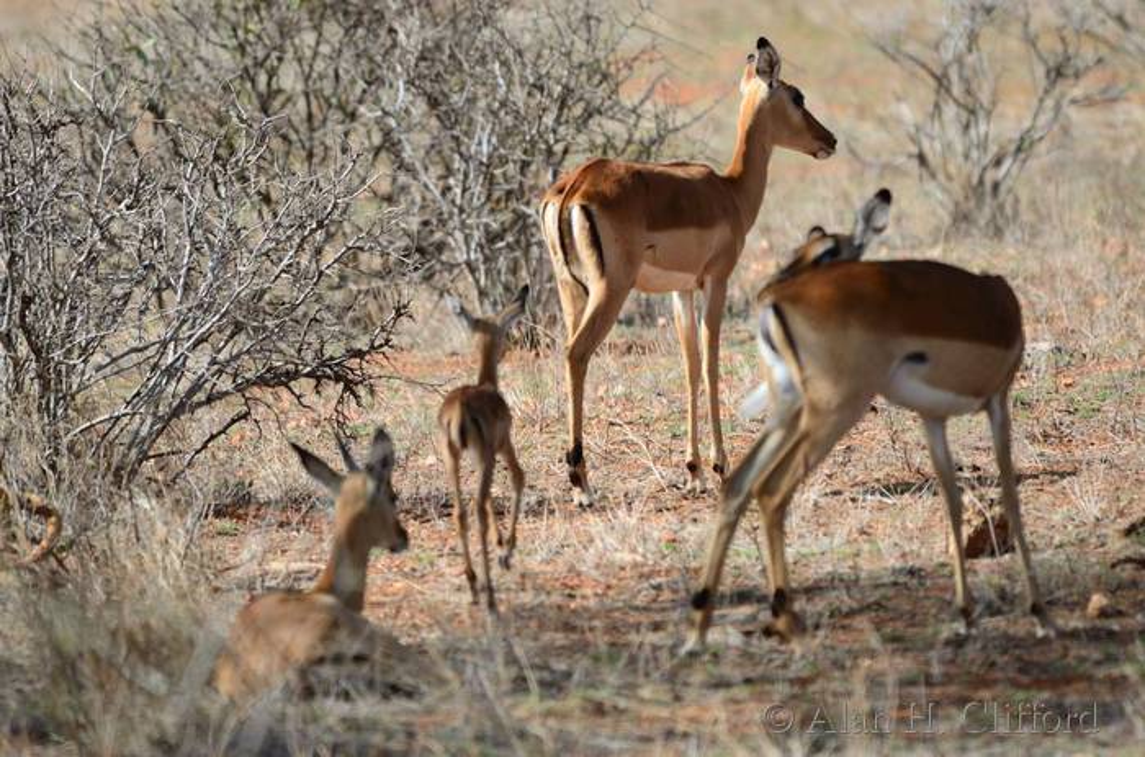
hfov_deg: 3.4
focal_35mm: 600
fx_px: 19036
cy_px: 378
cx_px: 572
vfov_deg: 2.3
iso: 220
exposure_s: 1/640
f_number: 5.6
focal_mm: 400
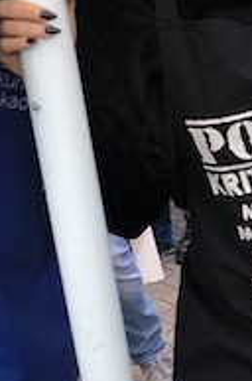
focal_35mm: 131
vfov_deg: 15.4
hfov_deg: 10.0
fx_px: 1380
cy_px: 366
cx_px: 417
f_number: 1.8
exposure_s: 1/100
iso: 125
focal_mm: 3.99
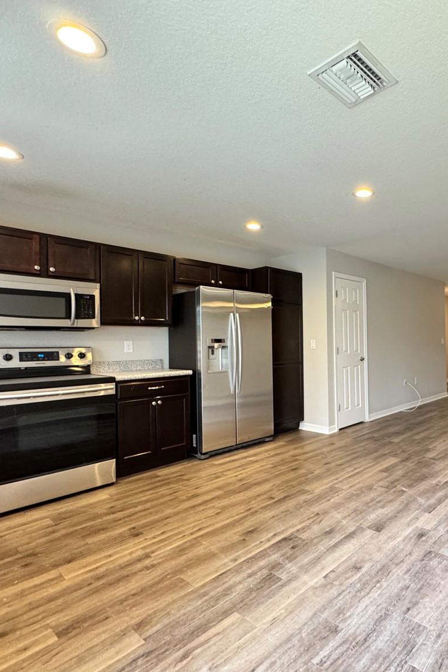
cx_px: 365
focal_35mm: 20
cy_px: 339
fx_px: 373
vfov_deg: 84.0
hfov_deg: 56.9
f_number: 2.2
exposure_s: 1/60
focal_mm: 2.22
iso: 500
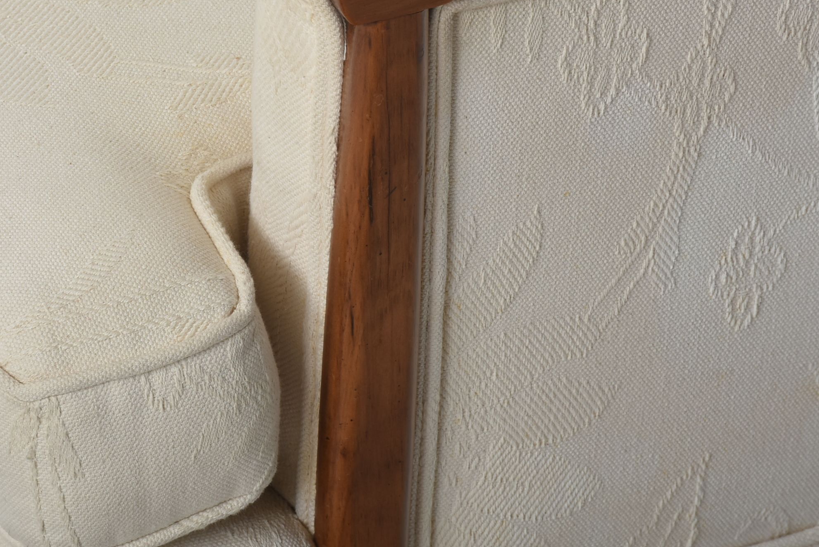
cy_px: 180
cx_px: 261
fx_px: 4389
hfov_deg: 10.6
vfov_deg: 7.1
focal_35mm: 193
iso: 200
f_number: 14
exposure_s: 1/200
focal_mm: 85
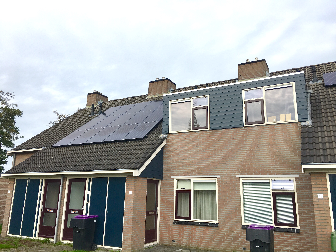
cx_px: 168
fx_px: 281
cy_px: 126
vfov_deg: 48.2
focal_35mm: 29
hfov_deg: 61.7
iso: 25
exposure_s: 1/754
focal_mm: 4.15
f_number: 2.2
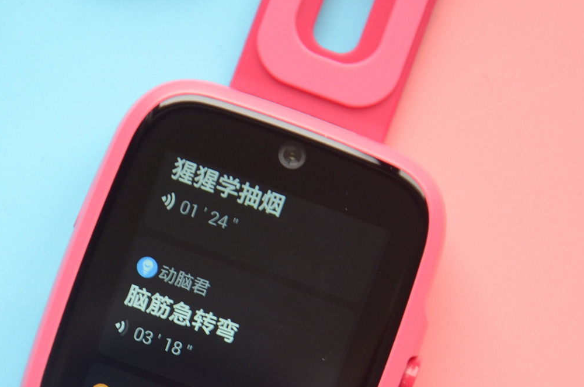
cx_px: 245
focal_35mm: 315
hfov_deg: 6.6
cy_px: 287
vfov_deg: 4.3
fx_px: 5099
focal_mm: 105
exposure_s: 1/125
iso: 400
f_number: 5.6
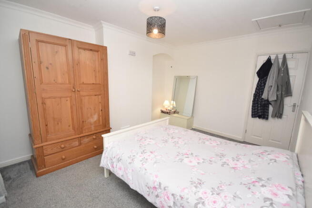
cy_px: 104
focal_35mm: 15
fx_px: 130
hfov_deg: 100.4
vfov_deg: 77.4
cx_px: 156
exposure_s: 1/125
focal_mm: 10
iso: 800
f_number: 4
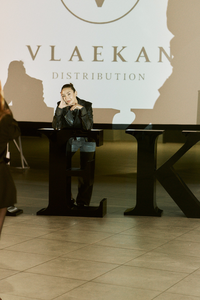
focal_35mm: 85
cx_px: 100
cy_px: 150
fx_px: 708
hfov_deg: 16.1
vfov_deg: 23.9
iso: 1250
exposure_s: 1/250
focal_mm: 85
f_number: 2.8
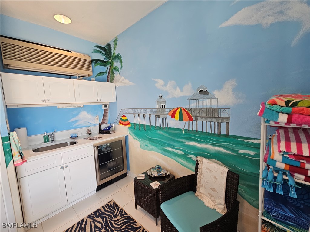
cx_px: 155
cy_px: 116
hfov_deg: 106.2
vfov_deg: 89.9
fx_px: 116
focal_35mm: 13
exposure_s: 1/60
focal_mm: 2.2
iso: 100
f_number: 2.2
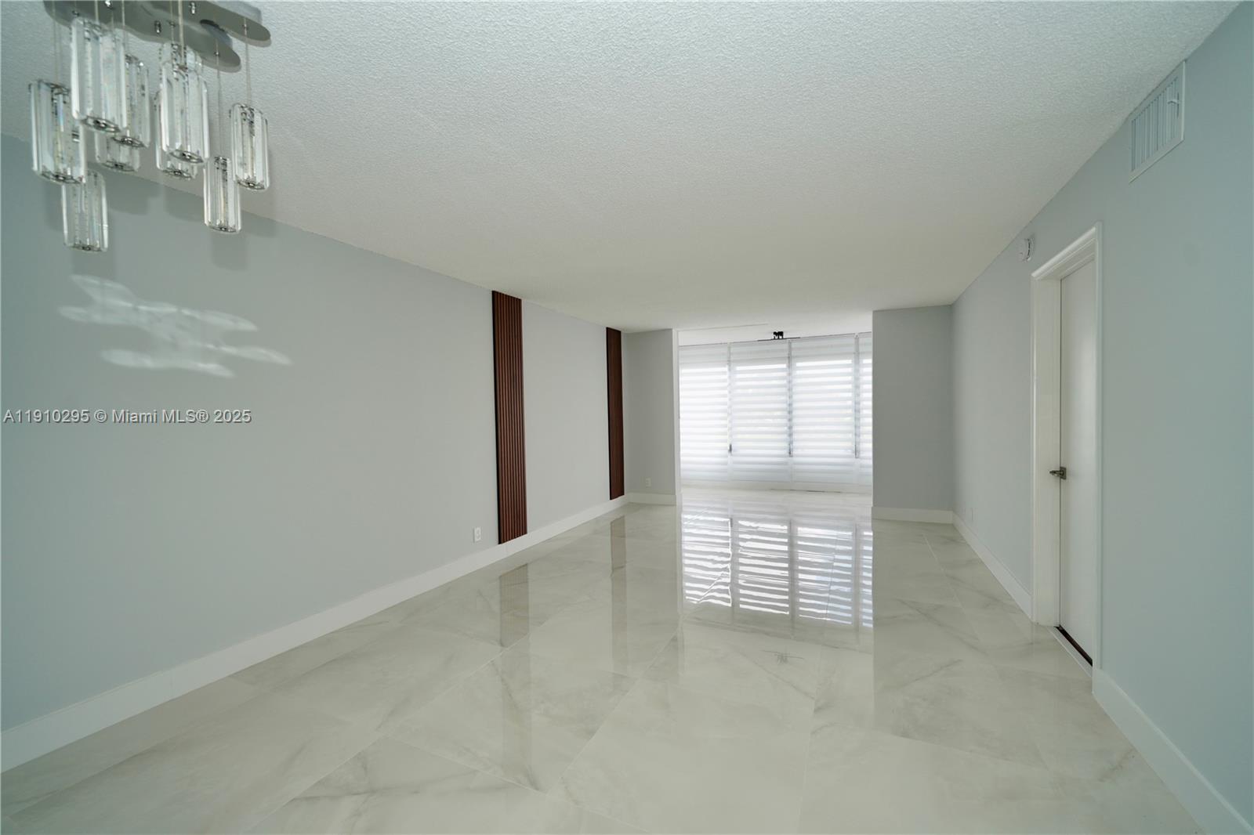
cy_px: 418
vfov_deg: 81.2
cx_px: 627
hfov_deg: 104.3
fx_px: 488
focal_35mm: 14
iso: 250
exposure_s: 1/160
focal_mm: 14
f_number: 4
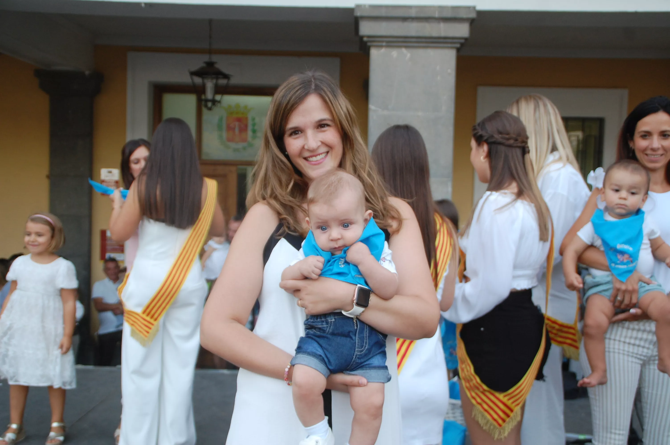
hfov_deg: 46.4
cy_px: 222
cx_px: 335
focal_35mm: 42
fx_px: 781
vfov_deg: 31.8
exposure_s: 1/80
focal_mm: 28
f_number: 4.5
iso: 400
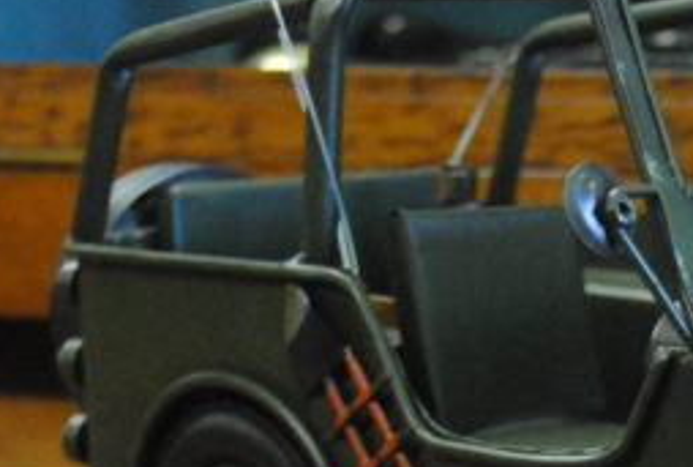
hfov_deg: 14.7
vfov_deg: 10.1
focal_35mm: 136
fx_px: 2626
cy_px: 380
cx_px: 758
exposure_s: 1/50
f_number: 4.5
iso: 1600
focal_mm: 30
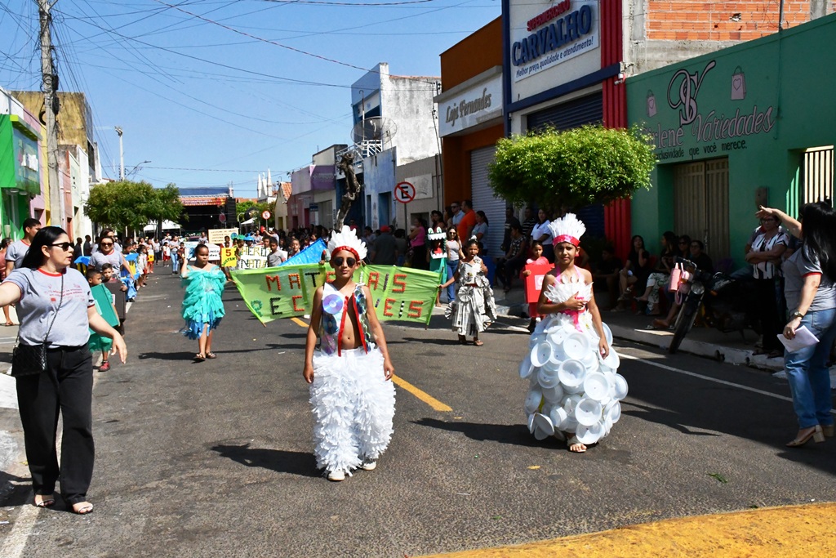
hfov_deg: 49.5
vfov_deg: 34.2
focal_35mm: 39
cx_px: 418
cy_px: 279
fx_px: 906
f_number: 25
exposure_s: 1/2500
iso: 5000
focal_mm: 26
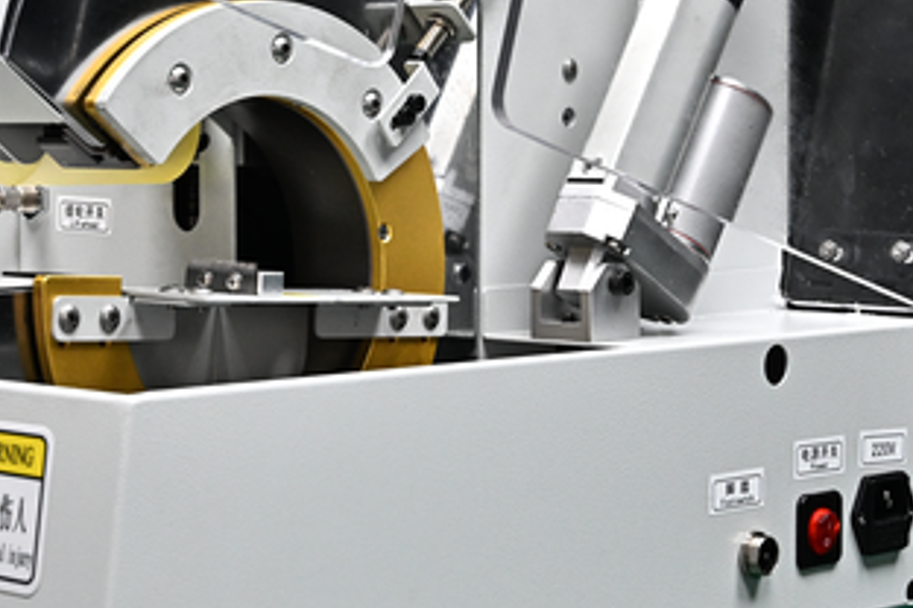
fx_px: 2536
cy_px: 159
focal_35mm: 100
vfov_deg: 13.6
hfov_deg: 20.2
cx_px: 208
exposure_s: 1/125
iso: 2000
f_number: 8
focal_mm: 39
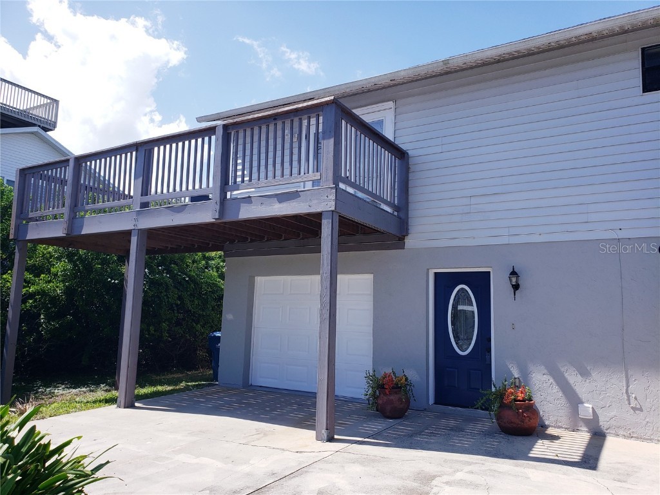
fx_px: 496
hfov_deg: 67.3
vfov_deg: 53.1
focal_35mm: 26
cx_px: 330
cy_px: 248
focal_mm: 4.3
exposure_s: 1/1350
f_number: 2.4
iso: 50
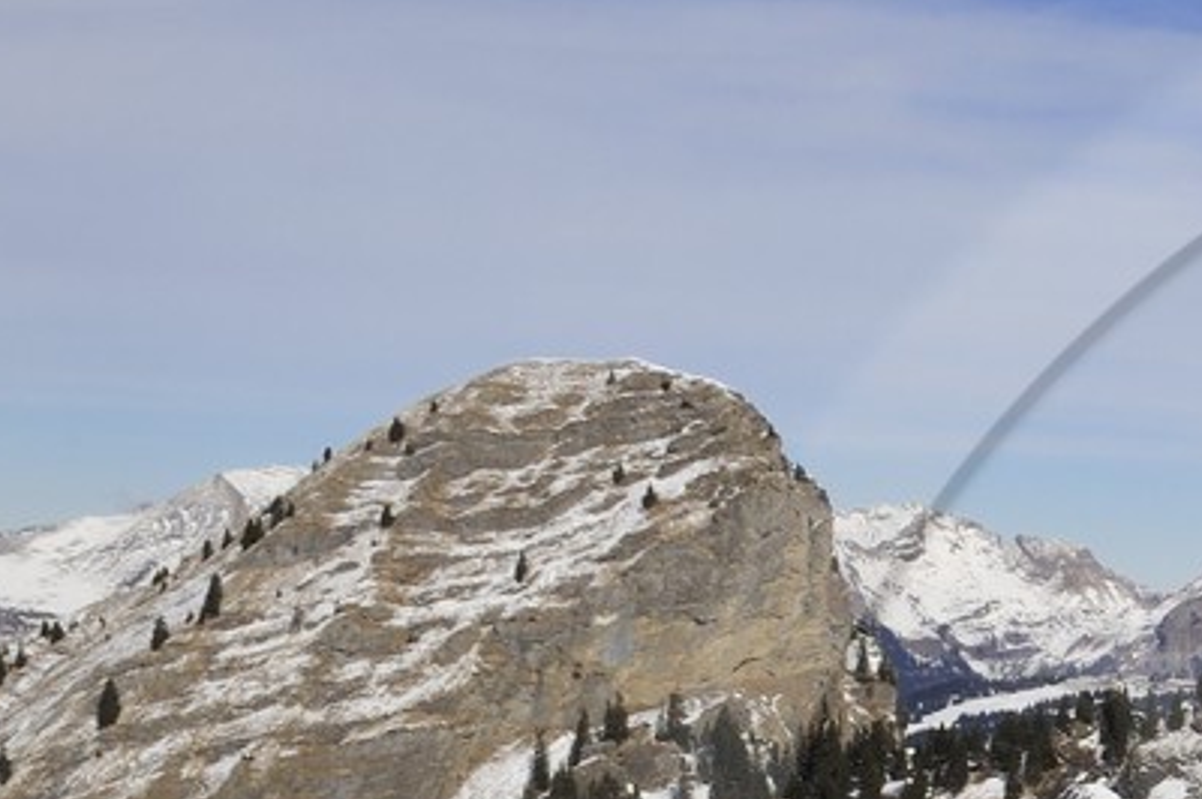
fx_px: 3203
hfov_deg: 18.6
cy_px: 1144
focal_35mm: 96
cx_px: 1836
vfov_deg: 13.5
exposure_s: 1/400
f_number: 13
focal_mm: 24
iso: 200
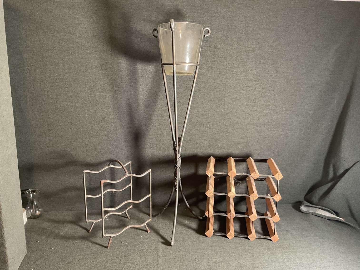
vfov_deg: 48.2
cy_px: 135
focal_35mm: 29
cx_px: 180
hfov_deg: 61.7
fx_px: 302
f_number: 1.8
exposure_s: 1/40
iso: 200
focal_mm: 3
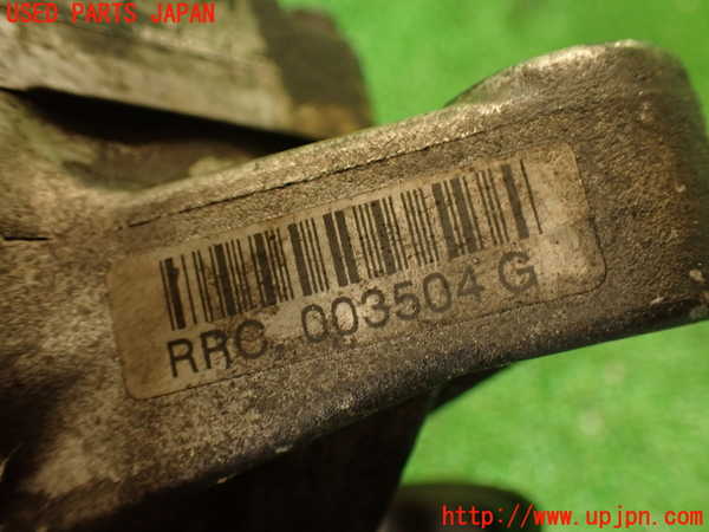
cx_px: 354
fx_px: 655
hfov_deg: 56.8
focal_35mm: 32
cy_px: 266
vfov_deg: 44.2
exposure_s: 1/30
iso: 400
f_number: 2.4
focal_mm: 5.79
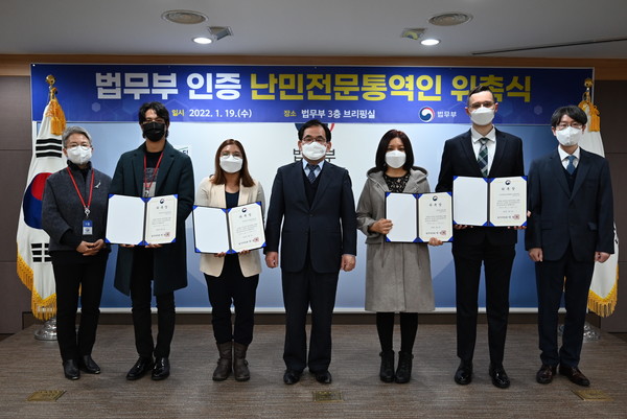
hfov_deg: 61.1
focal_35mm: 30
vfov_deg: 43.0
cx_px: 314
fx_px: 532
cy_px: 210
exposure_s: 1/125
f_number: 4
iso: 1250
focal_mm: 30.5
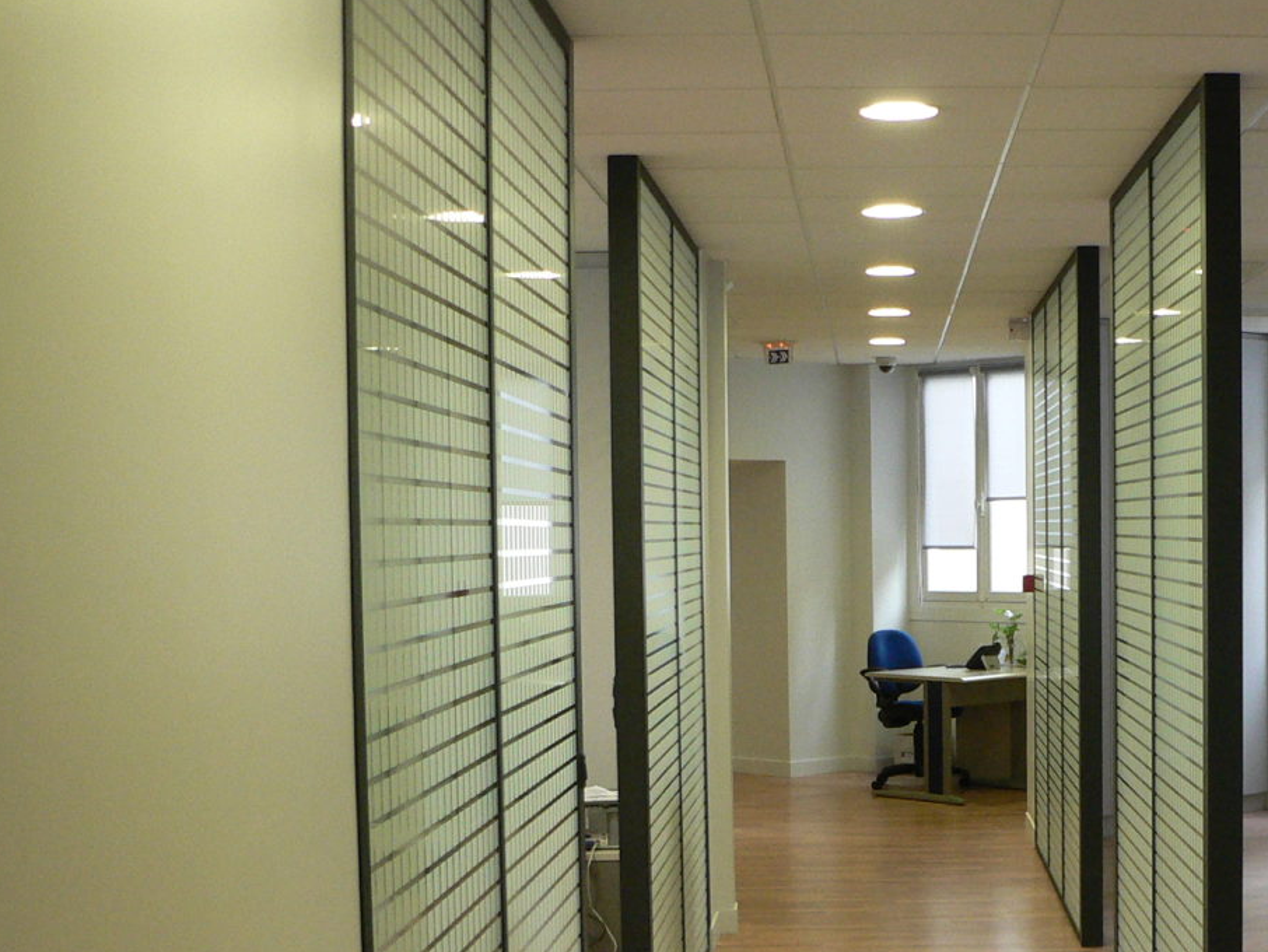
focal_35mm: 61
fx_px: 2235
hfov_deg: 31.0
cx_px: 978
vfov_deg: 23.8
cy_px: 721
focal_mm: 6
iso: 200
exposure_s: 1/25
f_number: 2.8
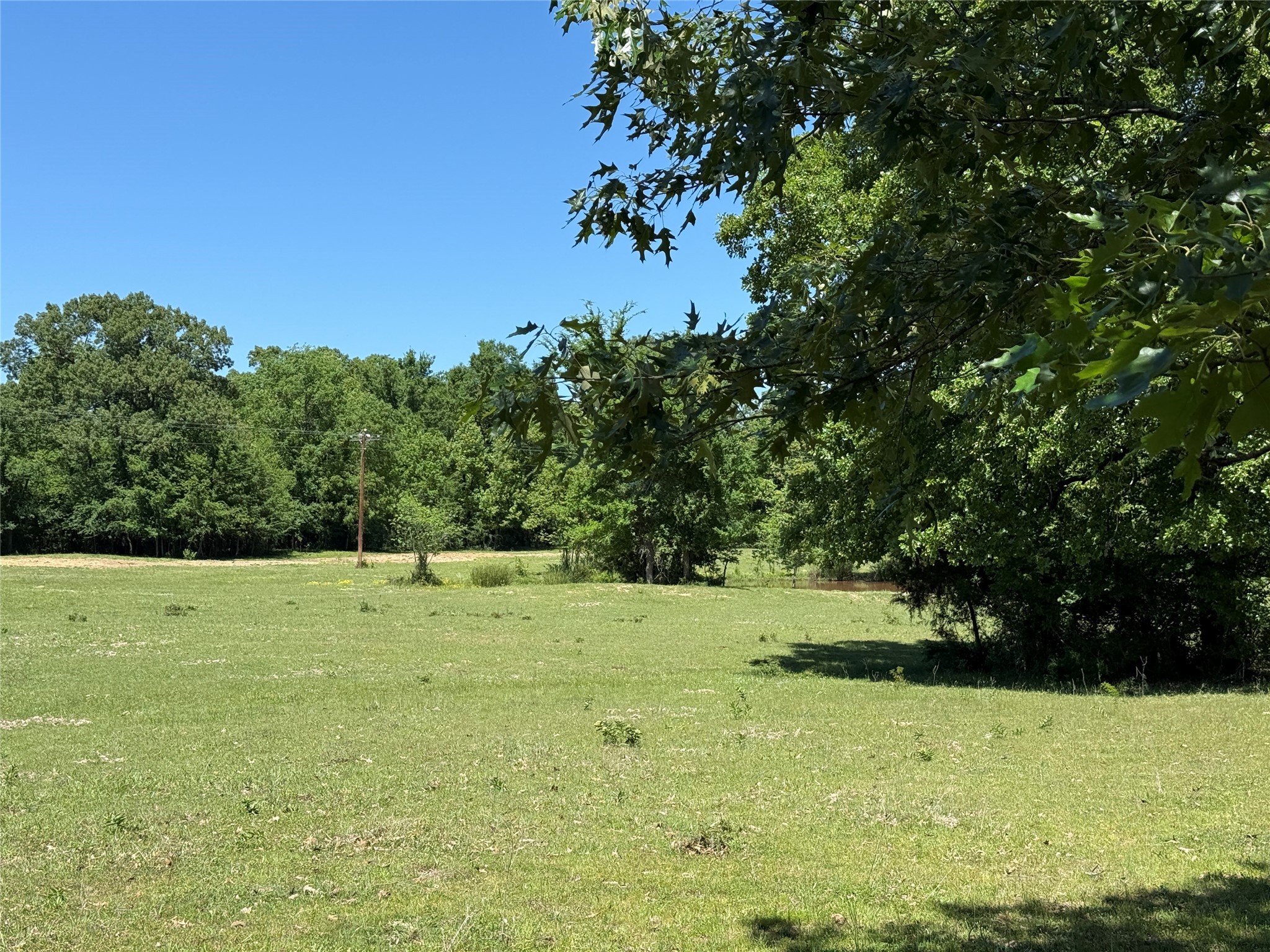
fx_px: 1761
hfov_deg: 39.7
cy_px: 476
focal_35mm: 48
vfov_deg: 30.3
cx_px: 635
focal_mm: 6.76
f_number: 1.78
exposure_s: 1/3891
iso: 80
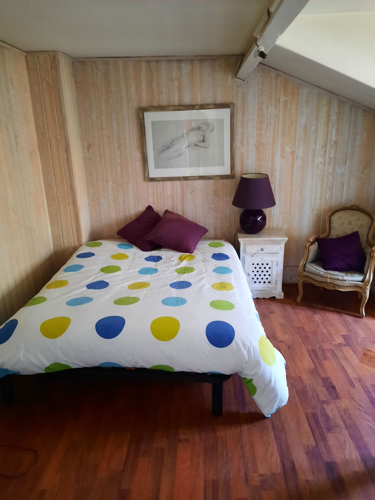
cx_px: 188
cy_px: 250
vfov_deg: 69.4
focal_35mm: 25
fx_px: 361
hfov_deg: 54.9
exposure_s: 1/20
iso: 800
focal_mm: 4.6
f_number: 2
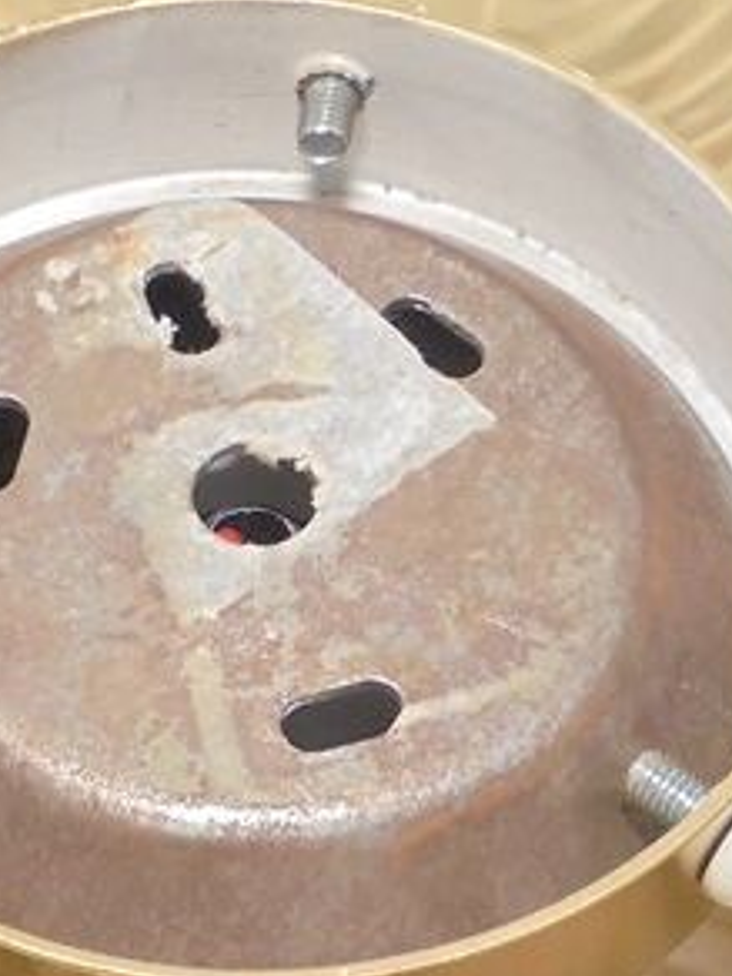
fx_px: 3299
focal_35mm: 117
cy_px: 936
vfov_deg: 16.5
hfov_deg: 12.7
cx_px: 299
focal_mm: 6.9
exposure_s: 1/30
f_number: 4.2
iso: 400
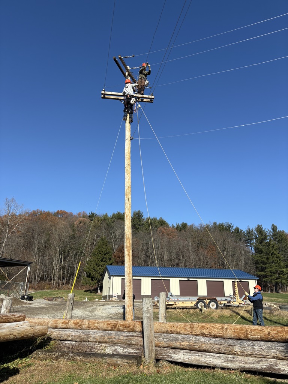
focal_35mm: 26
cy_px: 192
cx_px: 144
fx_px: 288
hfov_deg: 53.1
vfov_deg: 67.3
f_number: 1.6
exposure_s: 1/3448
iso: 50
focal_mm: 5.96
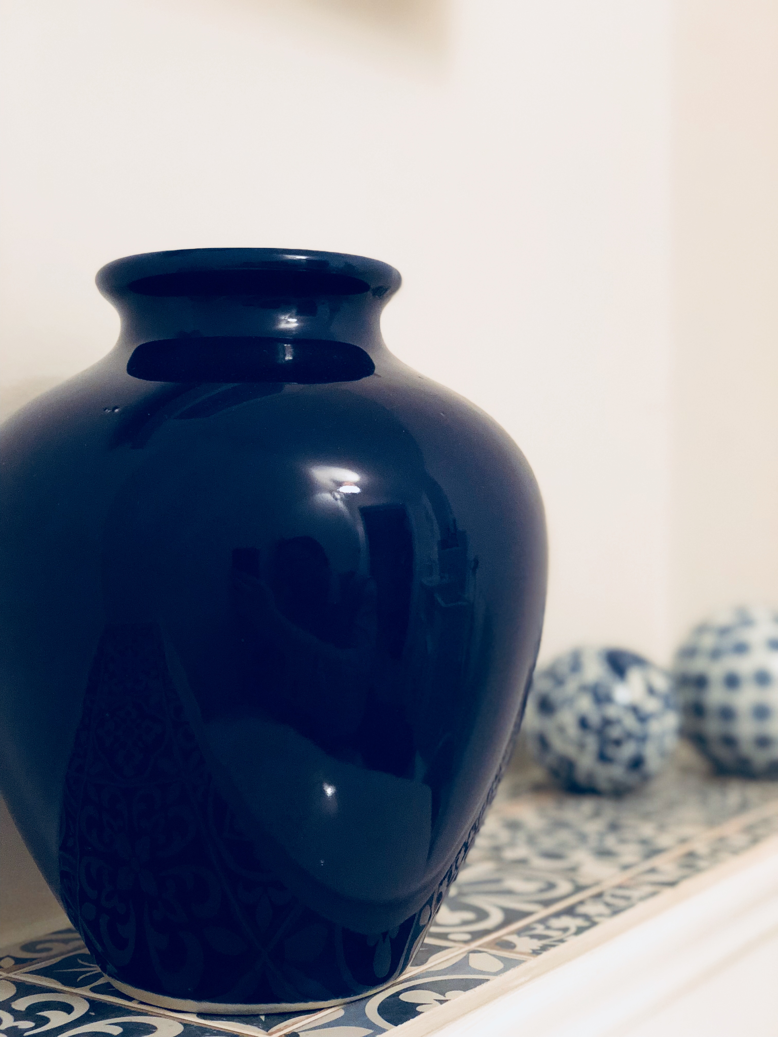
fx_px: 1558
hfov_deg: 28.0
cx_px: 389
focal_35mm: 52
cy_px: 518
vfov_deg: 36.8
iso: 160
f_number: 2.4
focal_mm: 6
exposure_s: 1/9
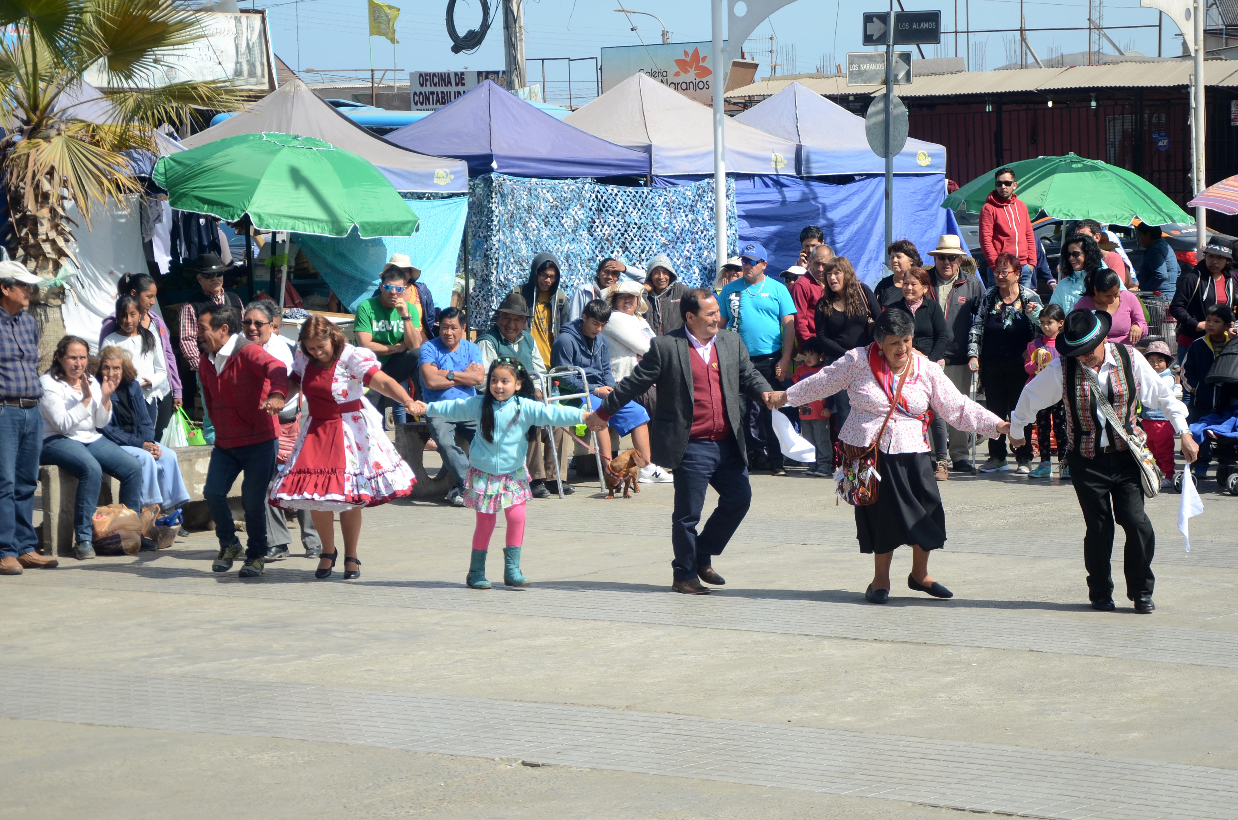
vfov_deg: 15.6
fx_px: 2986
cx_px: 619
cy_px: 410
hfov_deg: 23.4
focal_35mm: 87
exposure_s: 1/800
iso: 200
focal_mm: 58
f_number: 5
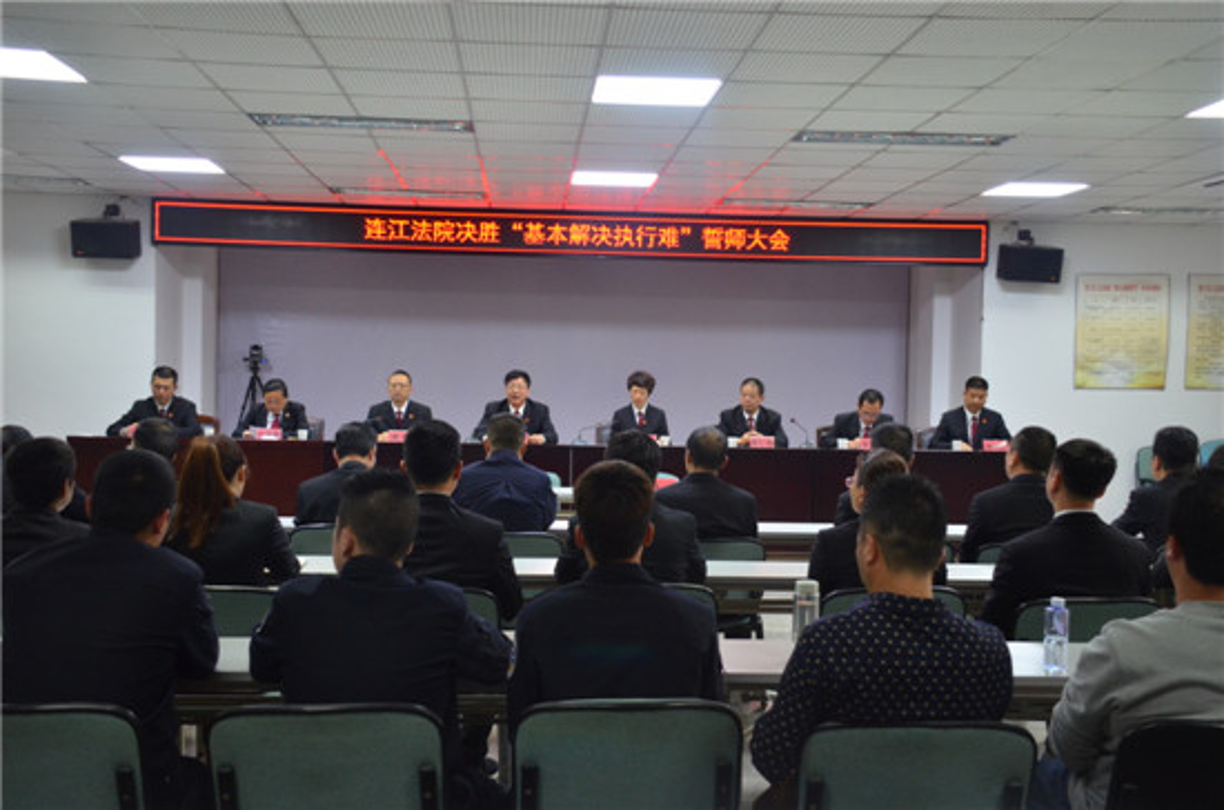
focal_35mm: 39
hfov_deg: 49.7
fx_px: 1323
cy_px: 405
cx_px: 612
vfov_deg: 34.0
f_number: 4
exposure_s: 1/50
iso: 1000
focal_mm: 26
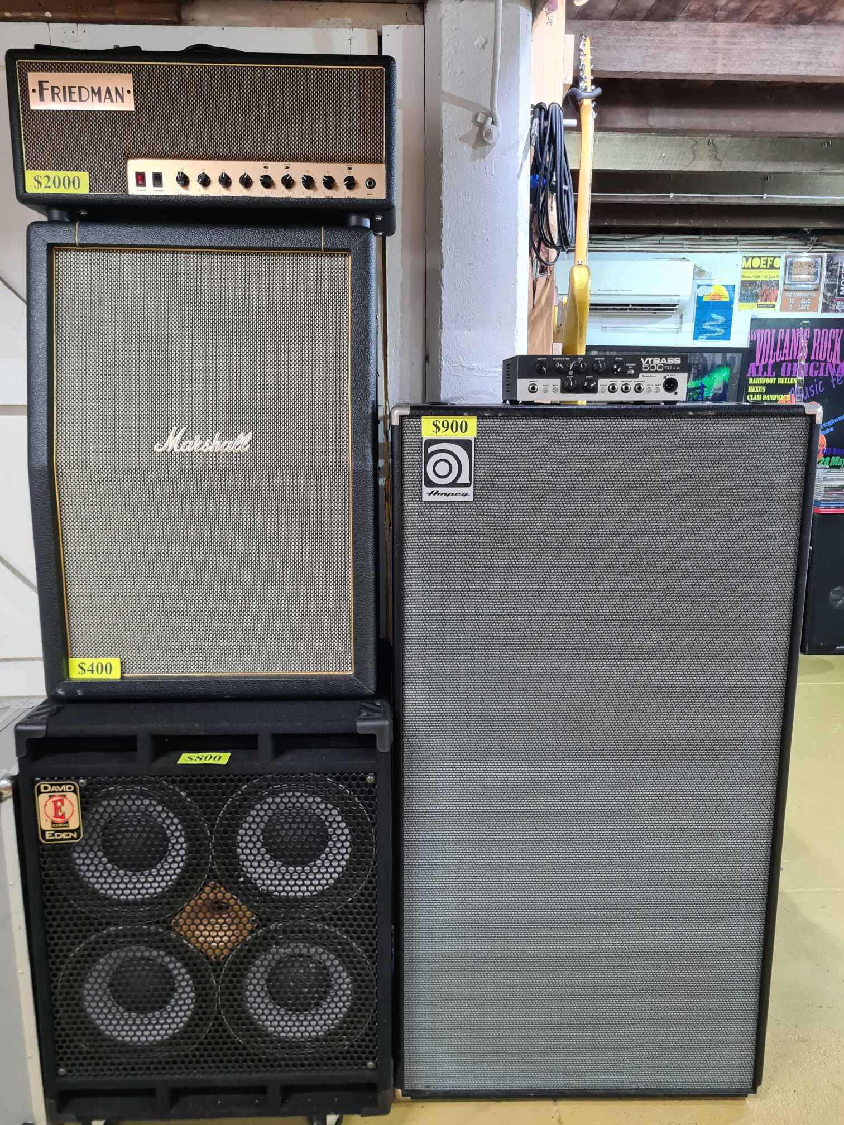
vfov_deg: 67.3
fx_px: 845
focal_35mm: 26
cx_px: 422
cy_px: 562
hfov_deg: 53.1
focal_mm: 5.4
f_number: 1.8
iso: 400
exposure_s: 1/50
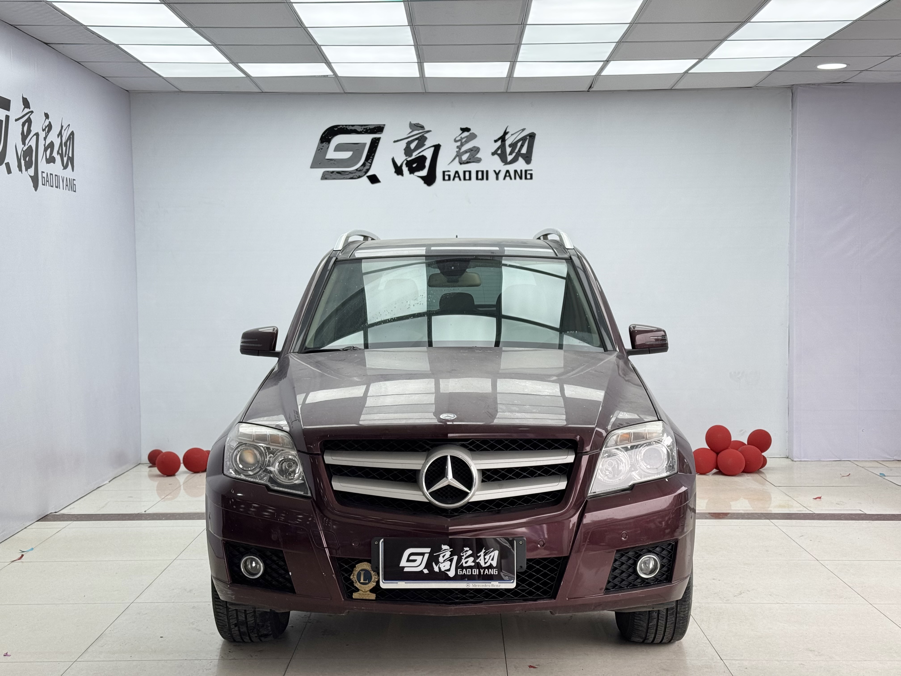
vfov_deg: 30.3
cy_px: 338
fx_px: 1249
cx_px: 450
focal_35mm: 48
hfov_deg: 39.7
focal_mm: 6.76
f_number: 1.78
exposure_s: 1/448
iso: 64
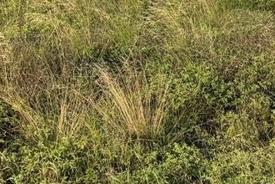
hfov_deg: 12.9
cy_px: -112
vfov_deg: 8.6
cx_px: -64
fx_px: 1184
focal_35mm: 155
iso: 64
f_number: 1.78
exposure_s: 1/2577
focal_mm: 6.76
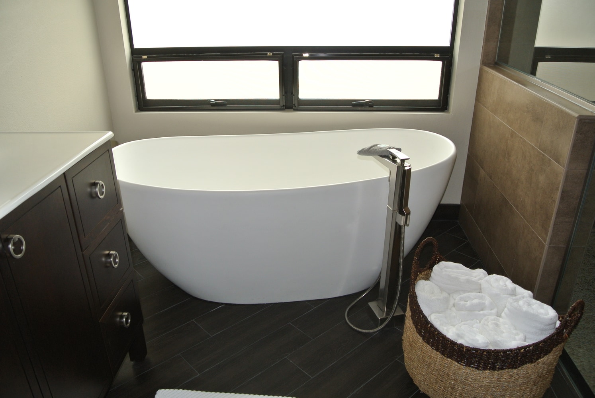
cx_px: 298
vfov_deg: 48.0
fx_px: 447
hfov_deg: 67.3
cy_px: 199
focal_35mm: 27
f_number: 4
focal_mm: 10
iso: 200
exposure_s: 1/60
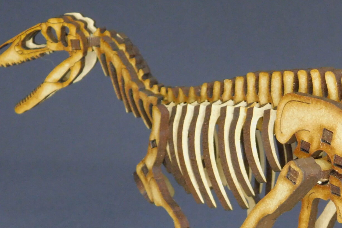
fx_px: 921
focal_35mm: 97
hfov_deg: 20.7
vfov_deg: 13.7
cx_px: 289
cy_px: 266
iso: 400
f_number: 3.7
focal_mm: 8
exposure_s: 1/15
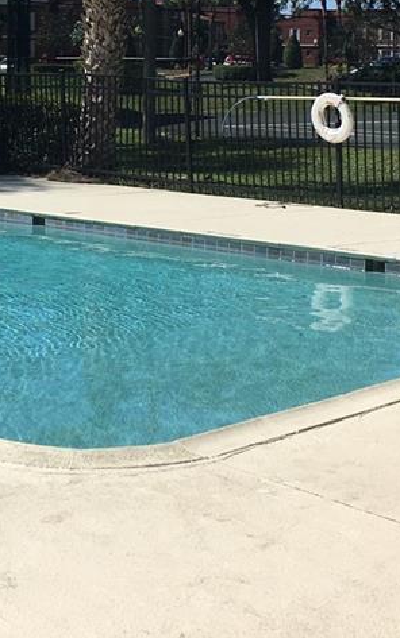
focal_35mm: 78
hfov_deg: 16.6
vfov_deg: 25.7
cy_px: 67
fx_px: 1359
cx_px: 64
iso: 25
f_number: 2.2
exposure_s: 1/3077
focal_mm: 4.15
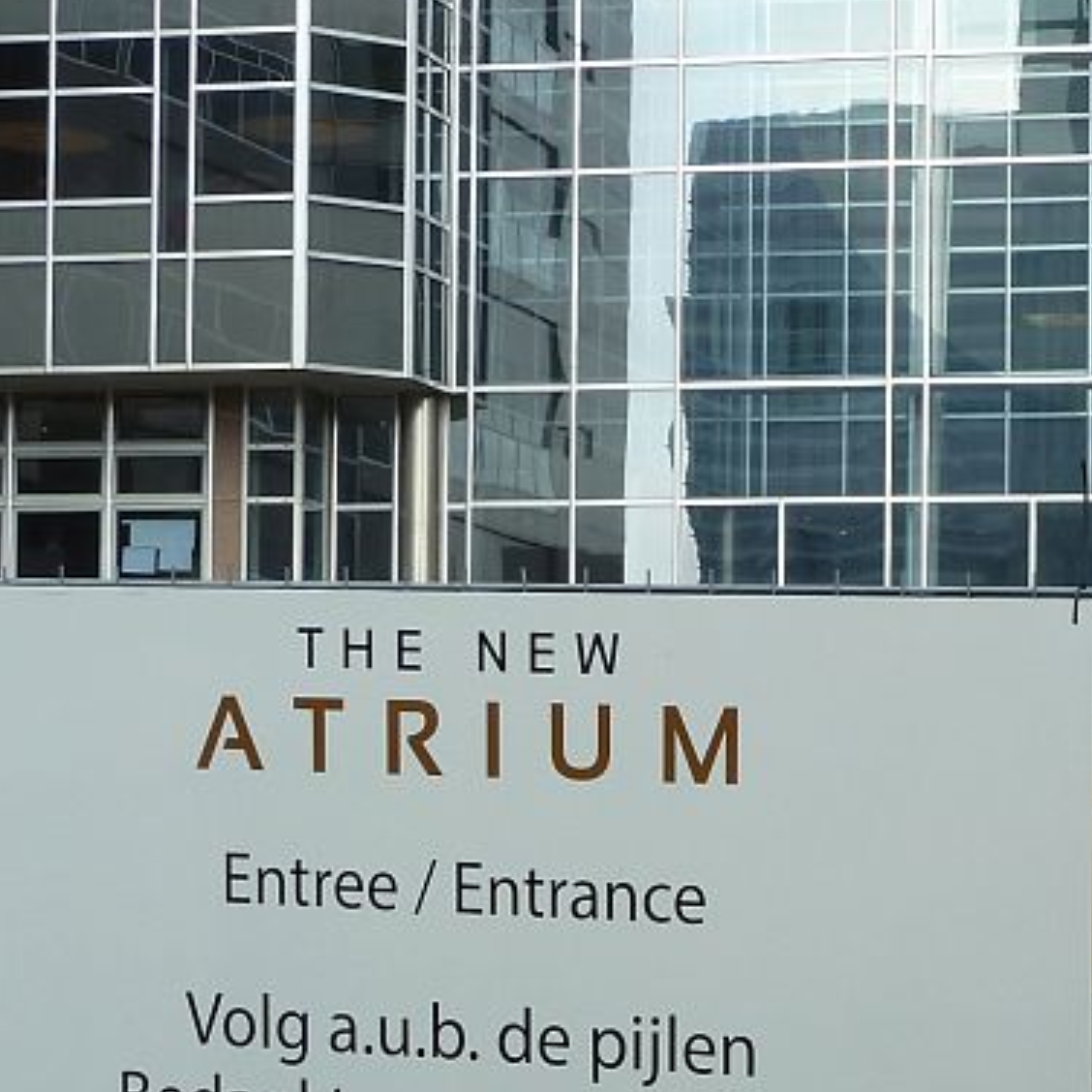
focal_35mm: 96
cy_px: 857
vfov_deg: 18.0
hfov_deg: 17.7
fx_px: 3426
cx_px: 1092
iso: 80
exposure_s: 1/200
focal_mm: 6.5
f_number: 4
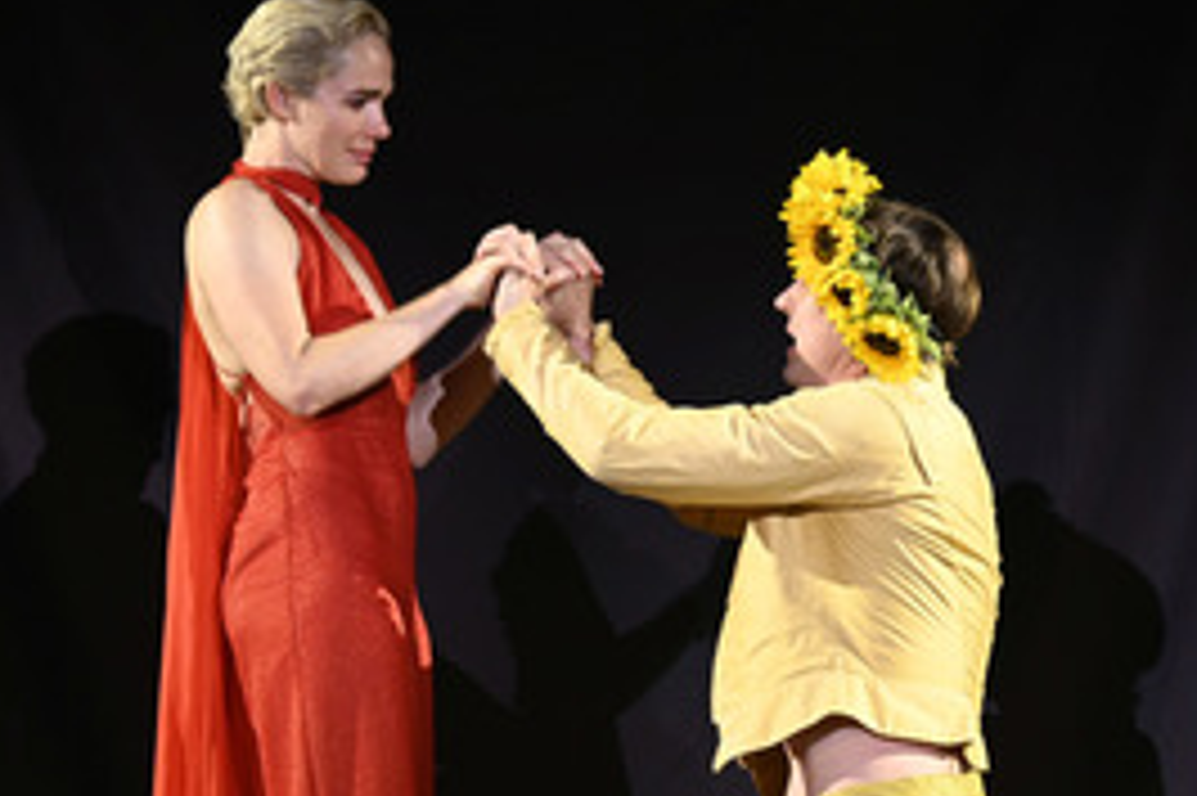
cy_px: 612
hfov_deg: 7.4
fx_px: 9304
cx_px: 686
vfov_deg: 4.9
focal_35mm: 280
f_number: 6.3
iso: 1000
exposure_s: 1/60
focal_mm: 165
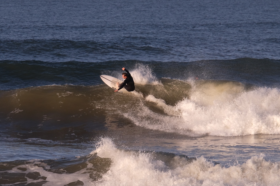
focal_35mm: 442
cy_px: 106
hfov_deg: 4.7
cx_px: 120
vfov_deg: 3.1
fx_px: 3438
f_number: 11
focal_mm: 230
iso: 800
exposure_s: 1/1000
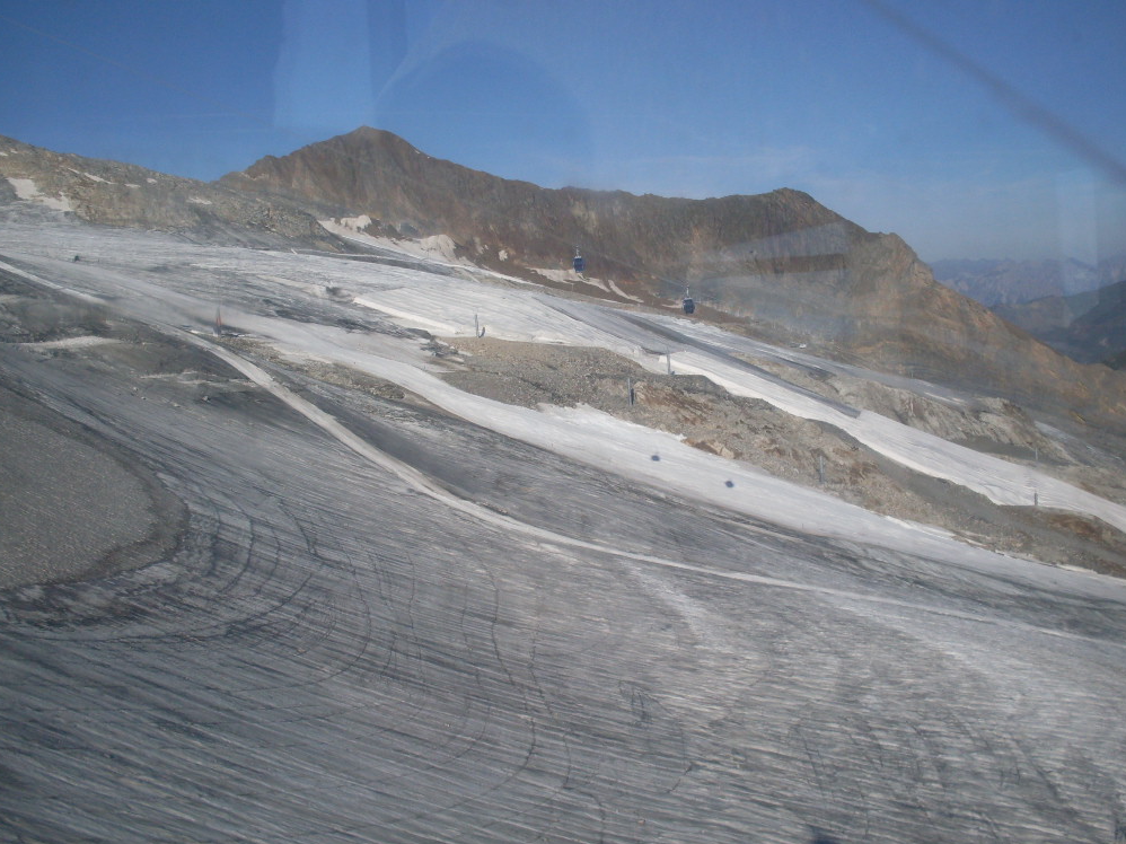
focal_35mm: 39
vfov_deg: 36.8
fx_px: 1268
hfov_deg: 47.9
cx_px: 563
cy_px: 415
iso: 80
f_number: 8.4
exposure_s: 1/250
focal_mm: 6.3
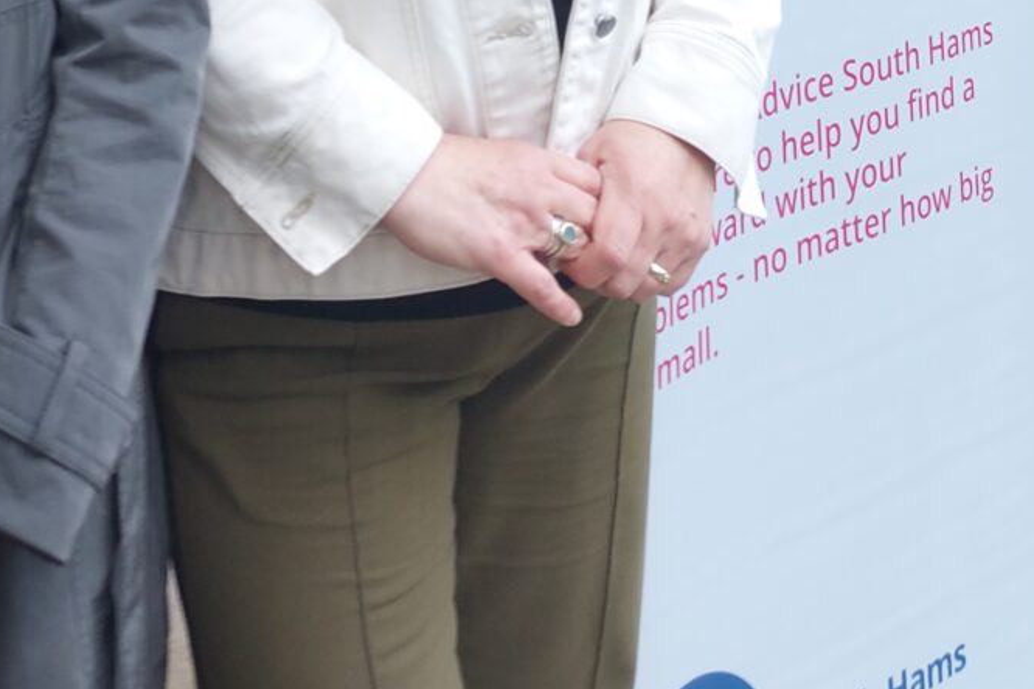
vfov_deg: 14.6
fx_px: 2154
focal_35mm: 75
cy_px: -748
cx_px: 407
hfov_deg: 26.9
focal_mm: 5.23
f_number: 1.8
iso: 32
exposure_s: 1/100
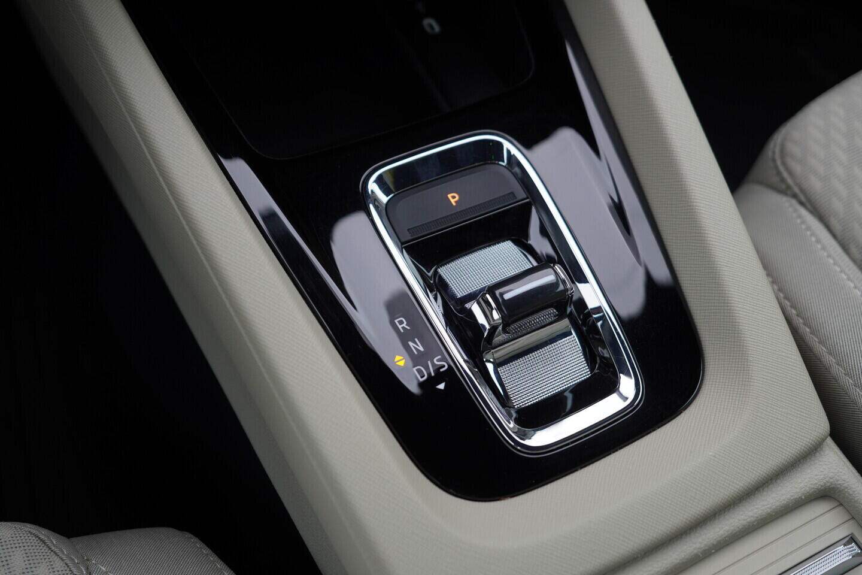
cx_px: 431
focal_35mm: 36
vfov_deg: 36.9
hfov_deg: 53.1
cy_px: 288
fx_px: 862
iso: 125
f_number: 3.2
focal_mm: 24
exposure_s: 1/50
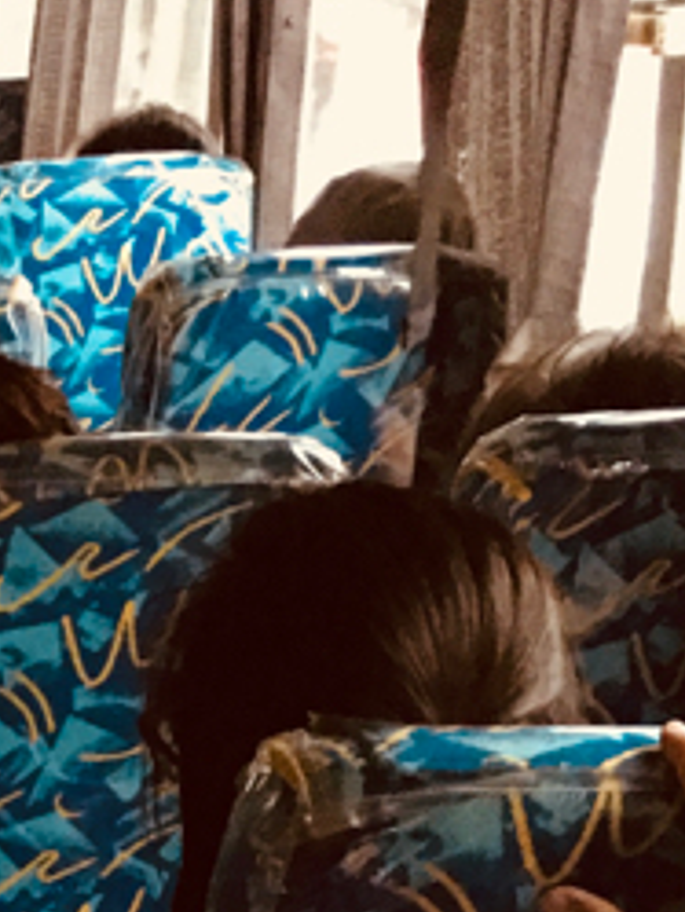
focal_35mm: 149
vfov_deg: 12.4
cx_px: -857
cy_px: 1513
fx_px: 3928
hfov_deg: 9.1
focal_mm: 4.15
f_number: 2.2
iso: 50
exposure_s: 1/4
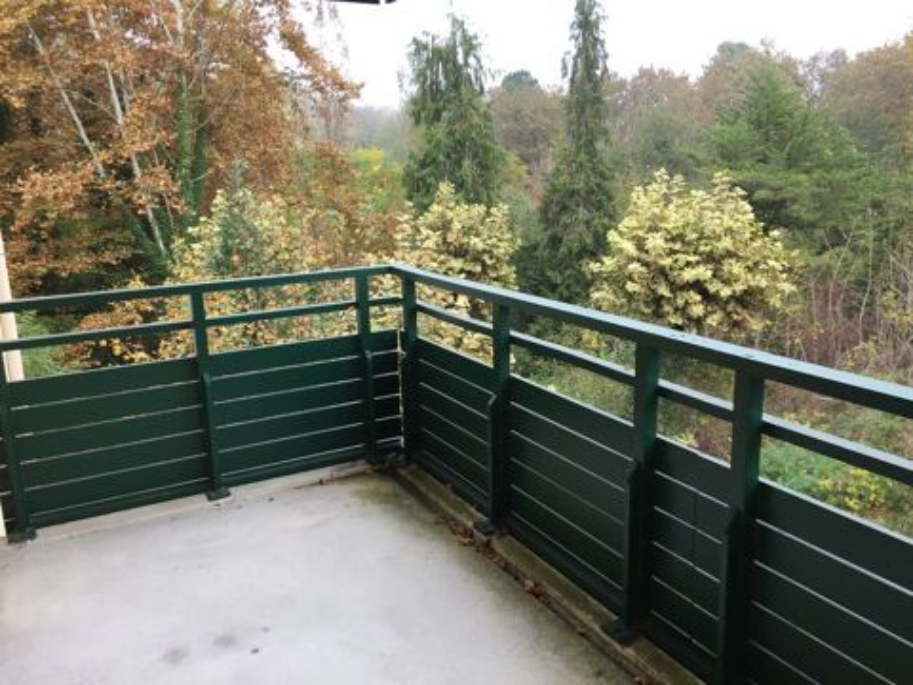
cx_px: 456
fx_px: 765
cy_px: 342
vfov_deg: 48.2
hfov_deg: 61.7
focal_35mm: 29
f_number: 2.2
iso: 32
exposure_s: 1/105
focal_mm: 4.15
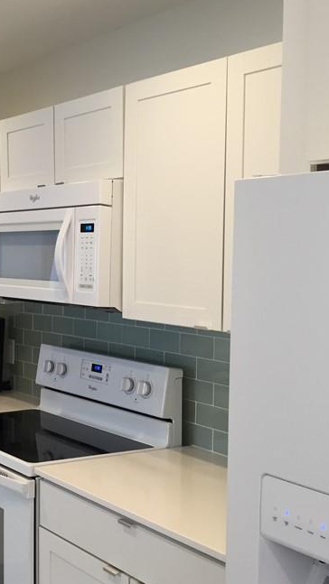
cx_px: -109
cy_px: 299
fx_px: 775
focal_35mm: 50
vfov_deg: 41.3
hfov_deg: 21.5
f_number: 2.2
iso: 32
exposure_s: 1/30
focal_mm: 4.15
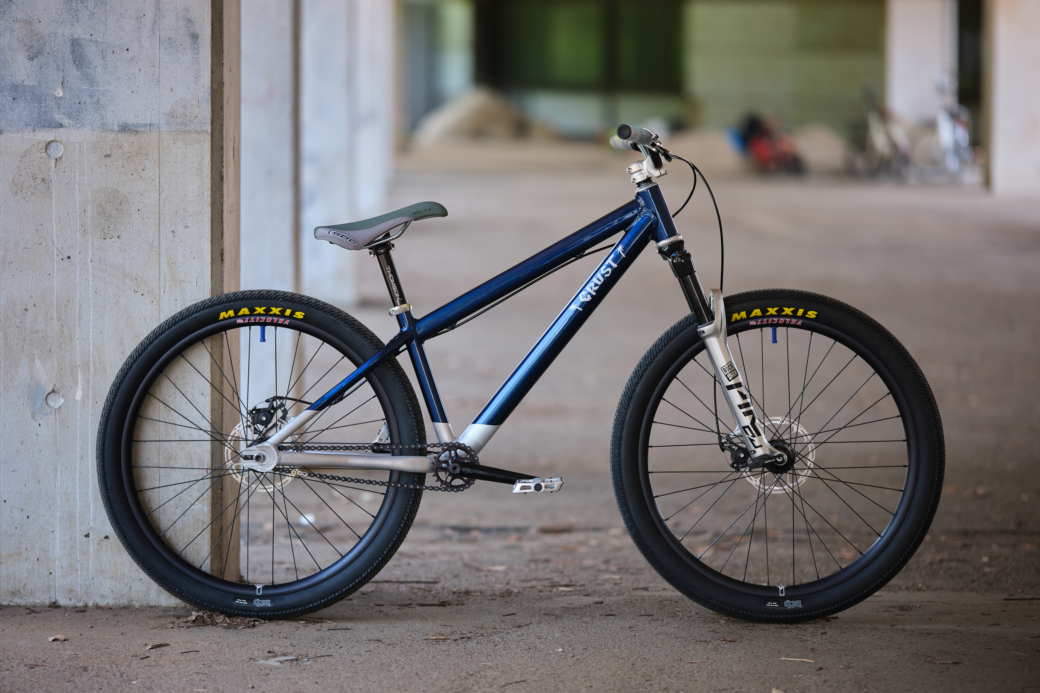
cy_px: 346
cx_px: 520
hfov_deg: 18.1
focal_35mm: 113
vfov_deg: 12.1
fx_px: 3264
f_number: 1.2
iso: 160
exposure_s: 1/400
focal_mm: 75
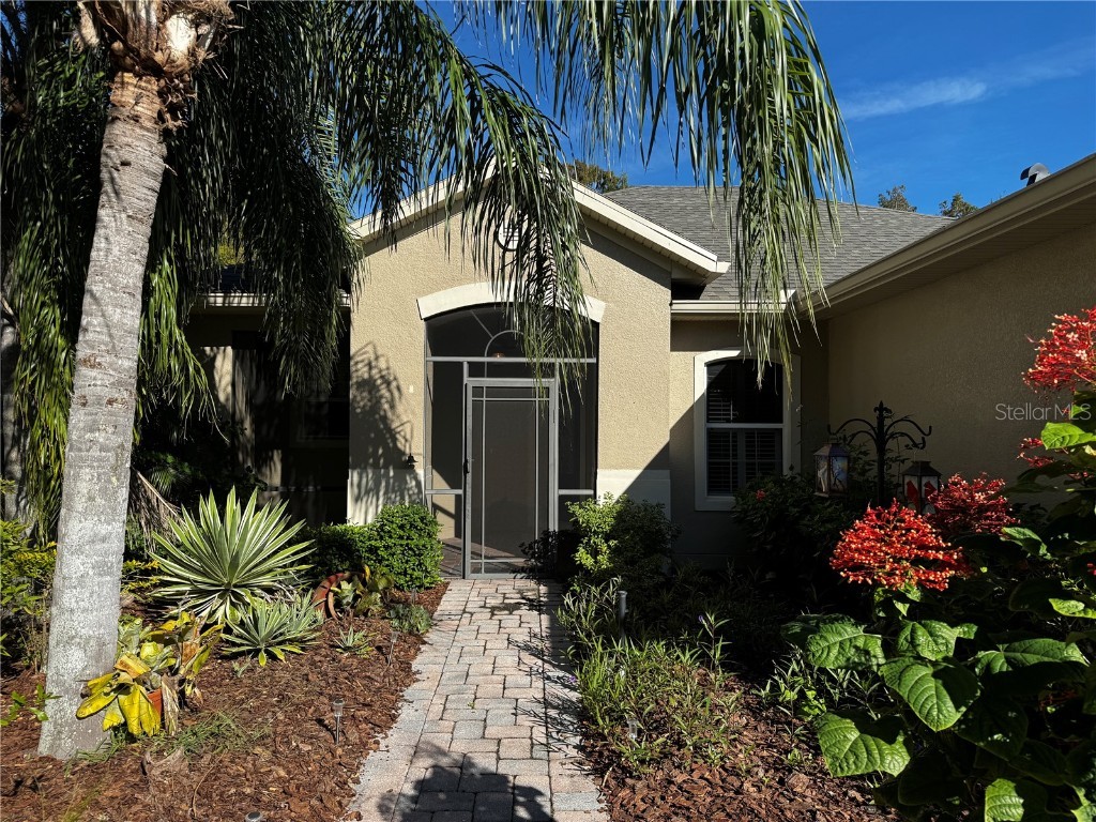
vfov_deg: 56.8
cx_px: 548
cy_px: 411
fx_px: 760
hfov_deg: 71.6
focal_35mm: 24
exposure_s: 1/3597
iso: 80
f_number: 1.78
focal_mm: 6.76
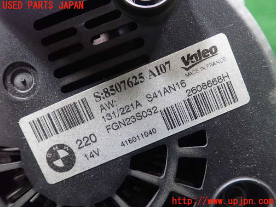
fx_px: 239
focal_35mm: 30
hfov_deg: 60.0
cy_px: 104
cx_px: 138
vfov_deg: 46.8
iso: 800
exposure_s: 1/40
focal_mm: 5.5
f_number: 2.3
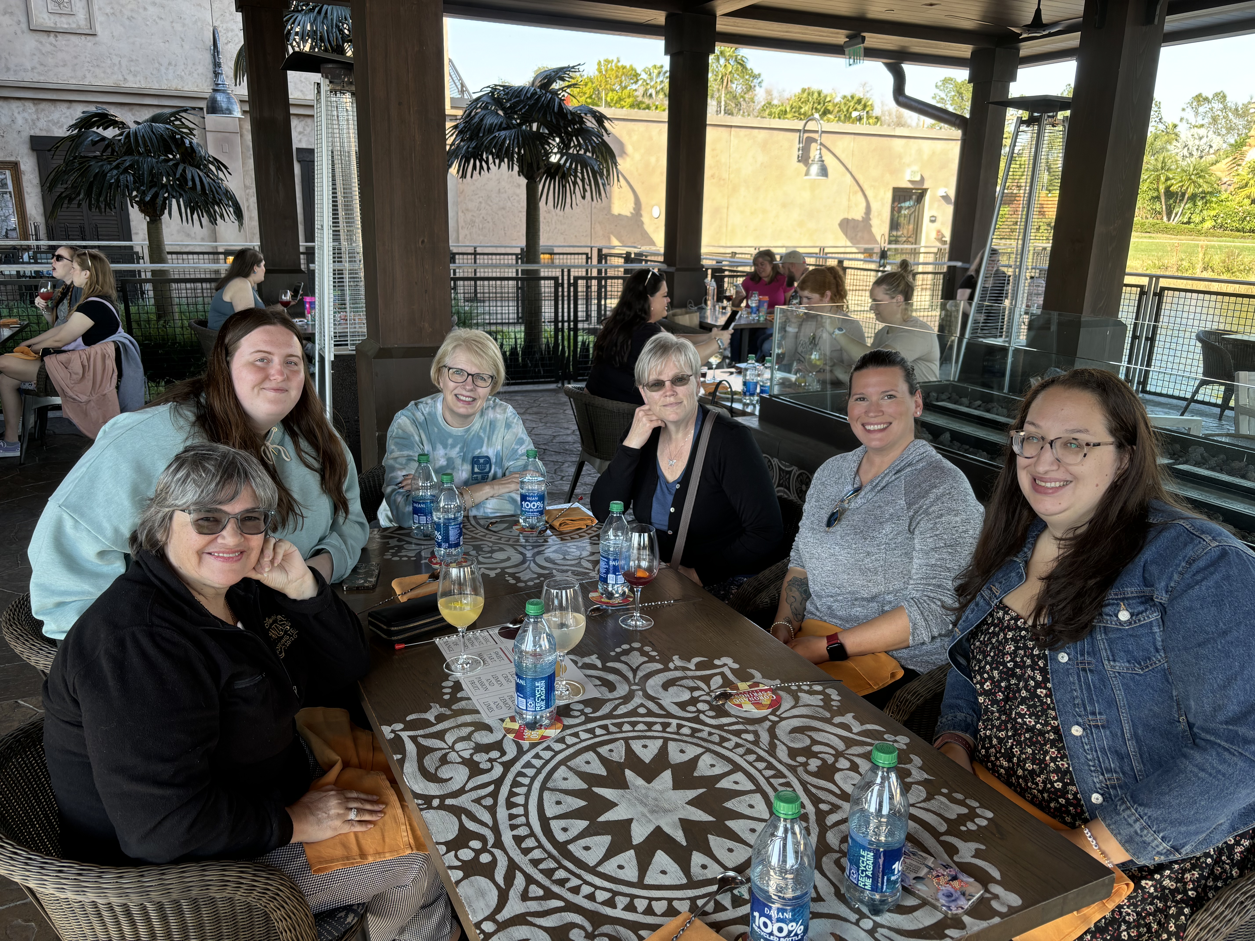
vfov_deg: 53.1
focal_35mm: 26
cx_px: 628
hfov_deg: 67.3
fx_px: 943
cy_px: 470
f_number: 1.6
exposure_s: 1/121
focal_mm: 5.96
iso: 32
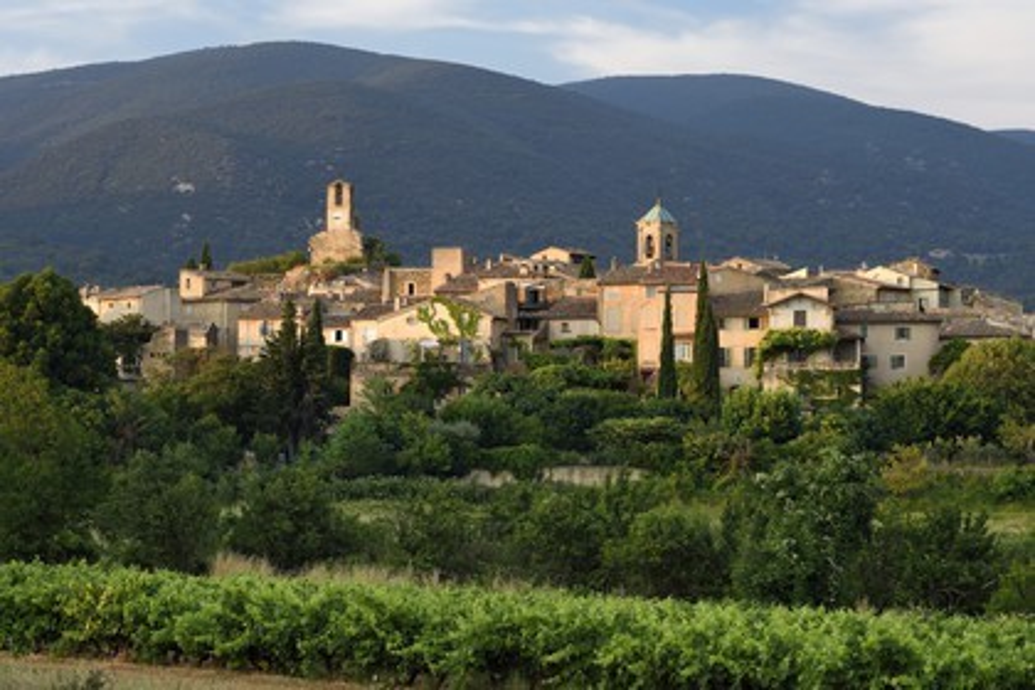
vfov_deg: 12.2
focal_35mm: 112
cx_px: 518
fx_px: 3220
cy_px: 345
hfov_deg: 18.3
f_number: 6.3
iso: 400
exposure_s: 1/200
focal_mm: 112
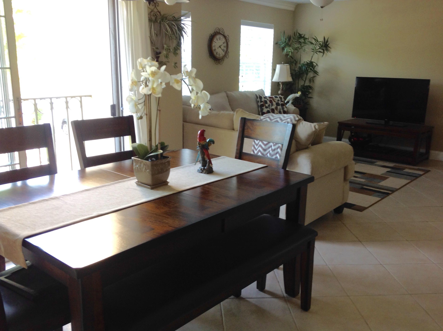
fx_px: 447
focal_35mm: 35
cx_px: 222
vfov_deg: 40.6
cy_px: 166
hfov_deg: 52.7
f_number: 2.4
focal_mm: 4.28
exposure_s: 1/20
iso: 50
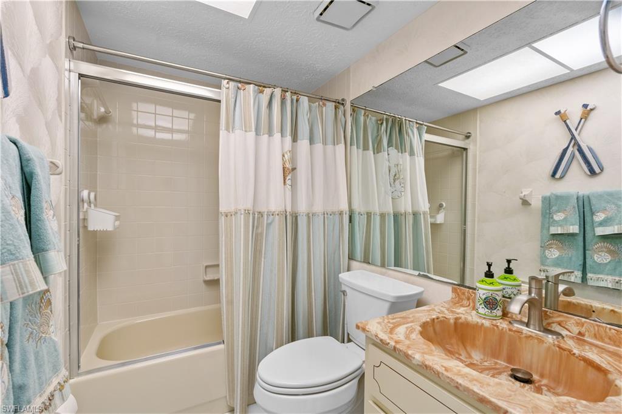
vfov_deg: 73.7
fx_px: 276
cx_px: 311
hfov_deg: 96.8
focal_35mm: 16
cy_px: 207
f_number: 8
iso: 400
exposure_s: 1/25
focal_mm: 16
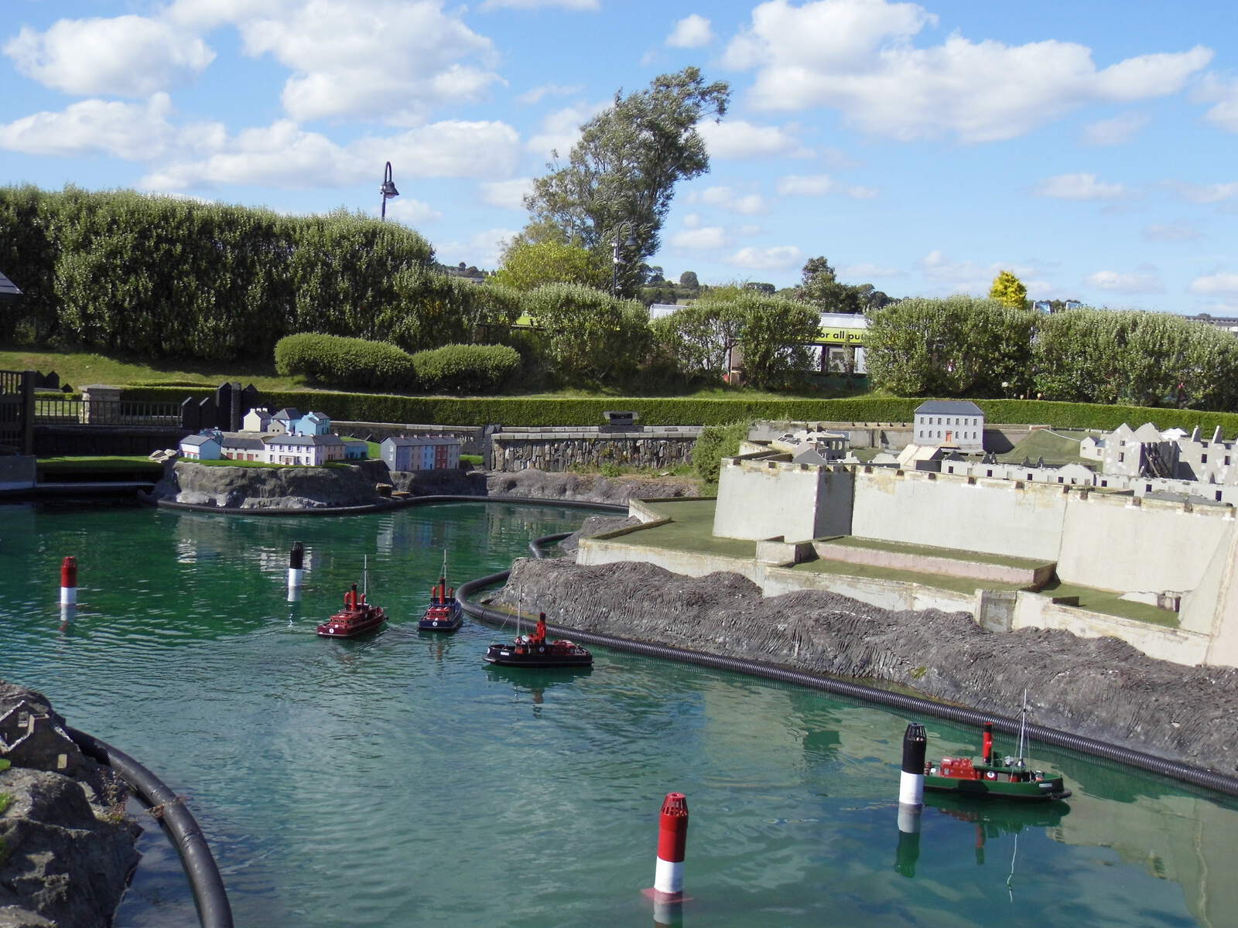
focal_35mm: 39
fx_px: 1395
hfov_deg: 47.9
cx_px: 619
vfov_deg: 36.8
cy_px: 464
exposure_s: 1/1000
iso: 100
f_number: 3.3
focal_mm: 6.9
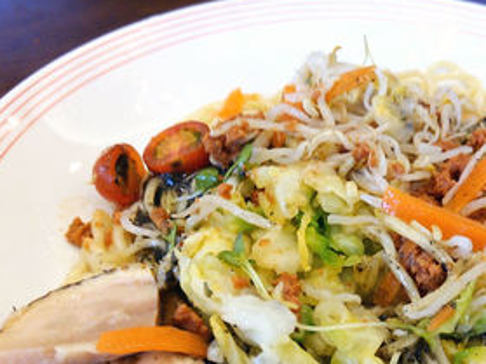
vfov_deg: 33.2
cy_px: 254
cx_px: 333
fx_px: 603
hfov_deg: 43.1
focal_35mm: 43
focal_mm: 4.06
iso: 80
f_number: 1.94
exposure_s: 1/51
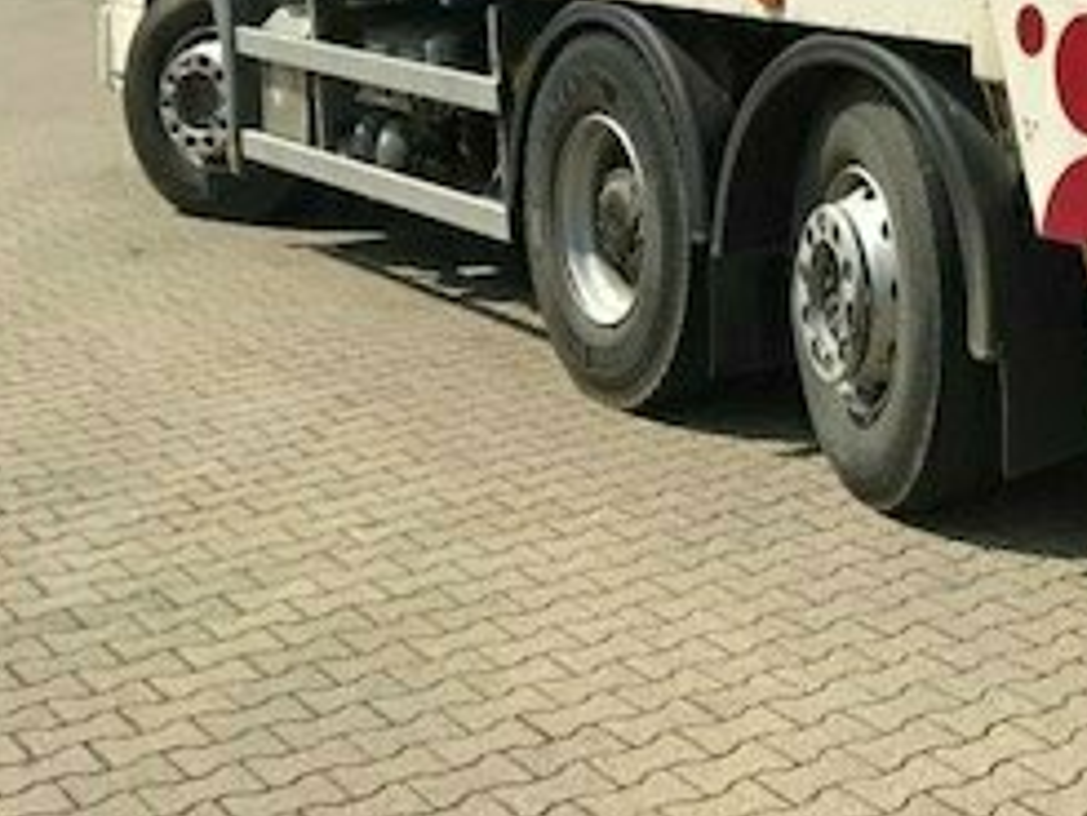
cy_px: -244
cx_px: 1296
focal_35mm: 73
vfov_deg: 18.7
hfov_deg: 24.3
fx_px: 2293
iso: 20
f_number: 1.8
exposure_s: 1/3425
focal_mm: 3.99
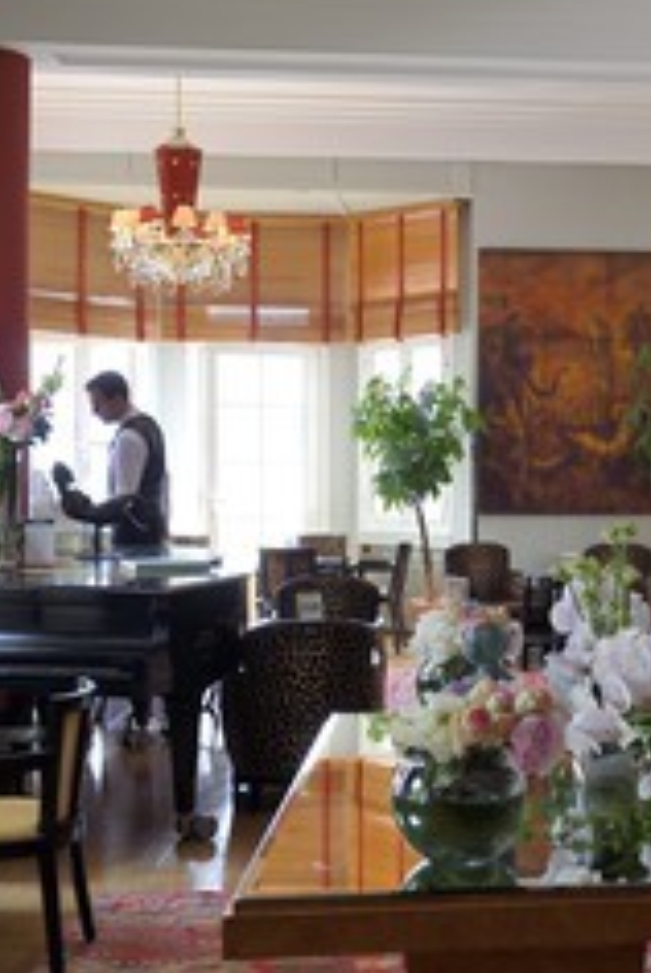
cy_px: 515
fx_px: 1487
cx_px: 645
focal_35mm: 55
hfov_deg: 23.7
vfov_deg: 36.2
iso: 200
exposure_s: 1/60
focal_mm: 31
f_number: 5
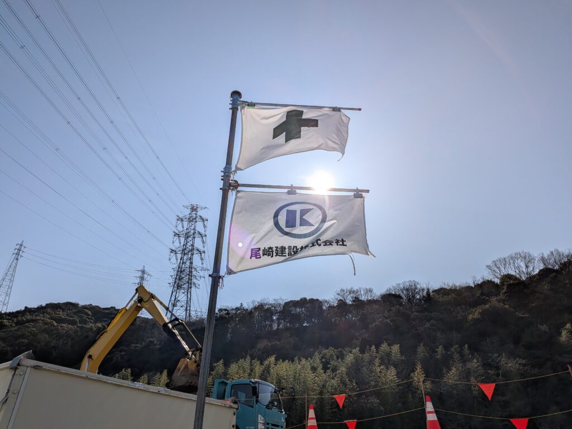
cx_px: 286
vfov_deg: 56.8
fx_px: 397
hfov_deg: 71.6
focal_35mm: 24
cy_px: 214
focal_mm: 4.53
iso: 32
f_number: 1.7
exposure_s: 1/8772
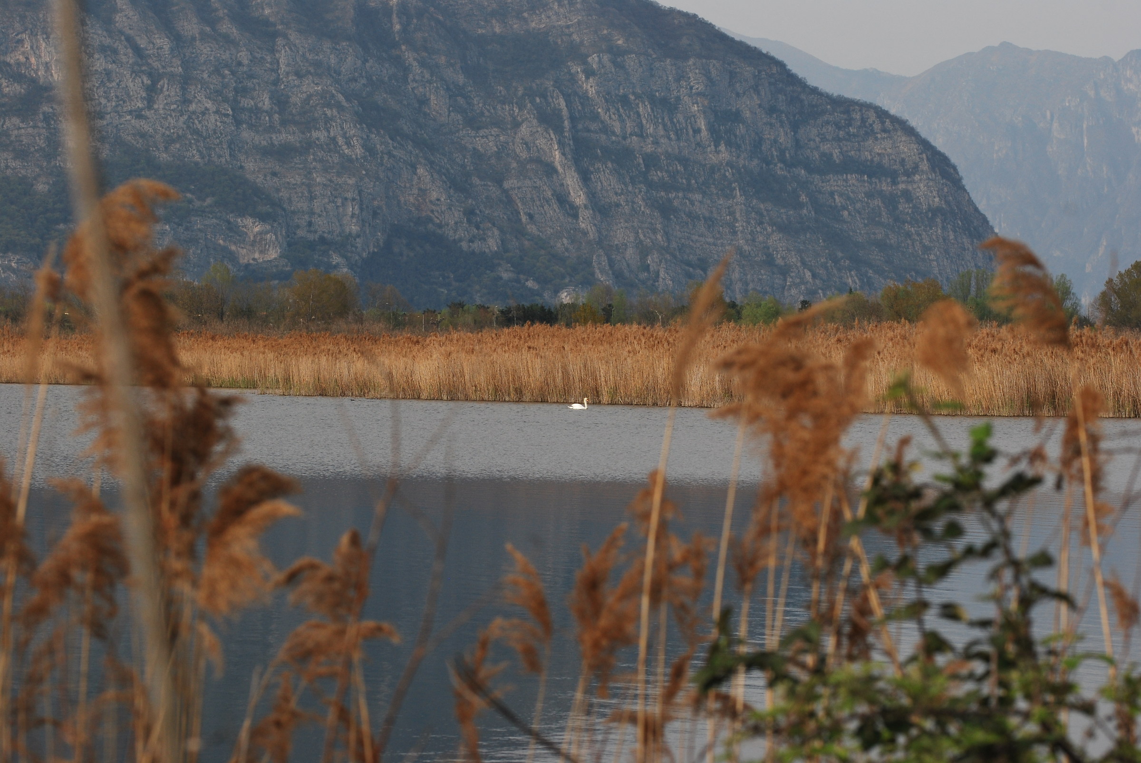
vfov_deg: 8.7
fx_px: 4997
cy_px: 382
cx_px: 570
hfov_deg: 13.0
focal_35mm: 158
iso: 200
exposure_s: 1/400
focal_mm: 105
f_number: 5
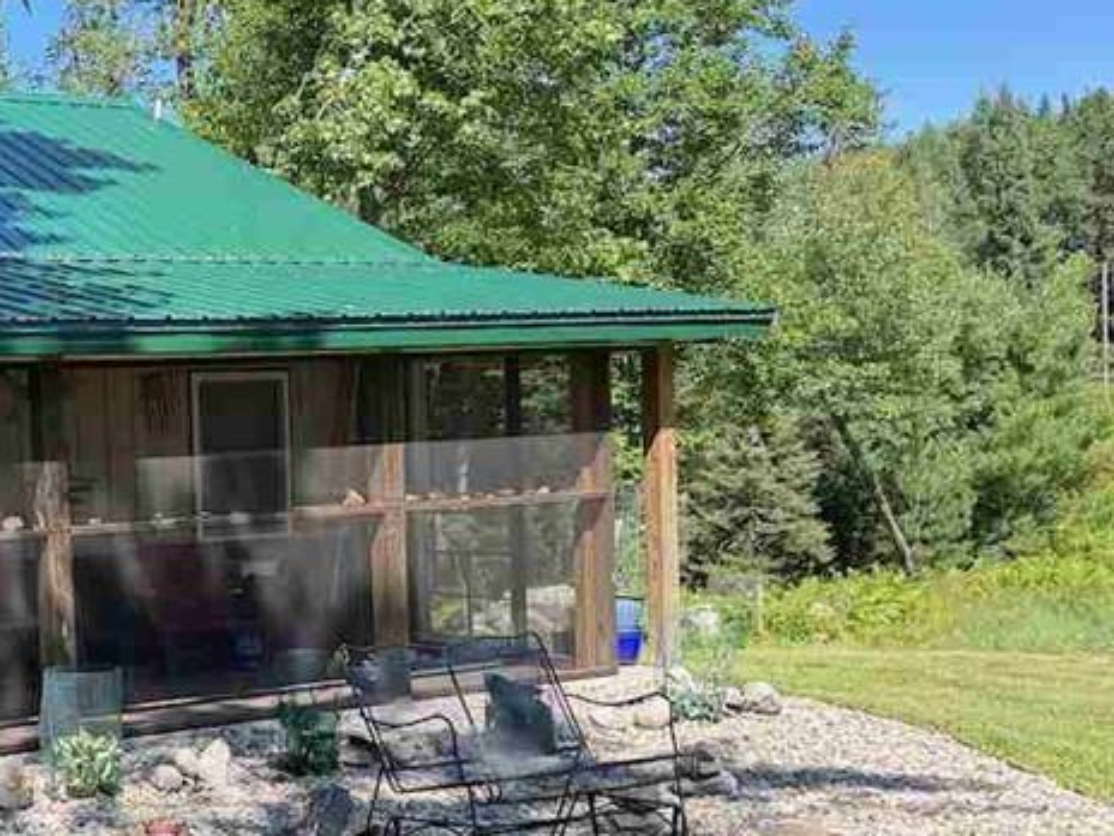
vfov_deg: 27.3
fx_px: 1706
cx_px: -19
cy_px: 569
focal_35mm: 53
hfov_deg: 33.0
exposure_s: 1/1026
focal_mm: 6.76
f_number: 1.78
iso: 80
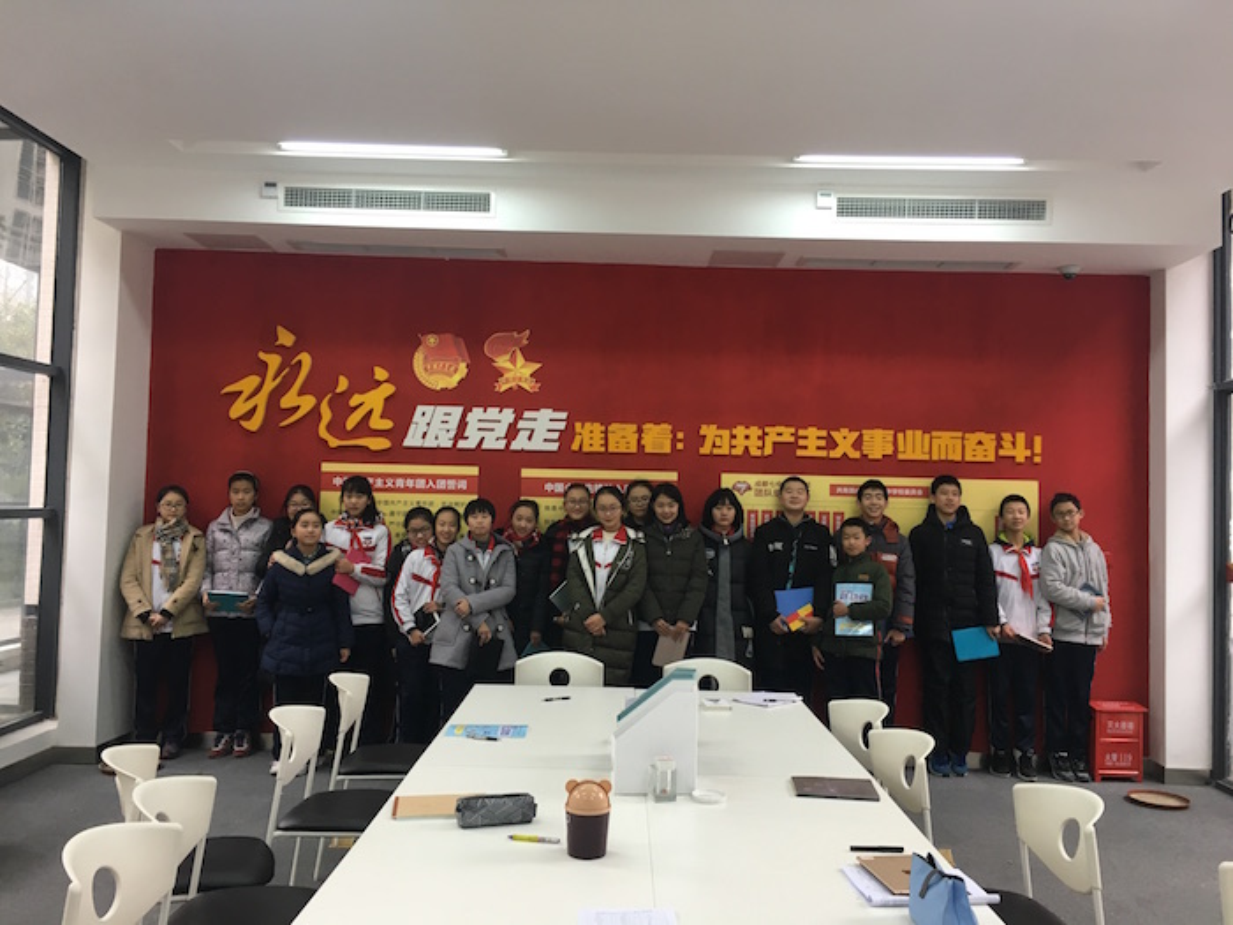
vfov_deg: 48.2
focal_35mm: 29
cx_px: 616
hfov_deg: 61.7
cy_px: 462
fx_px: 1033
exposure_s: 1/33
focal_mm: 4.15
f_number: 2.2
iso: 50
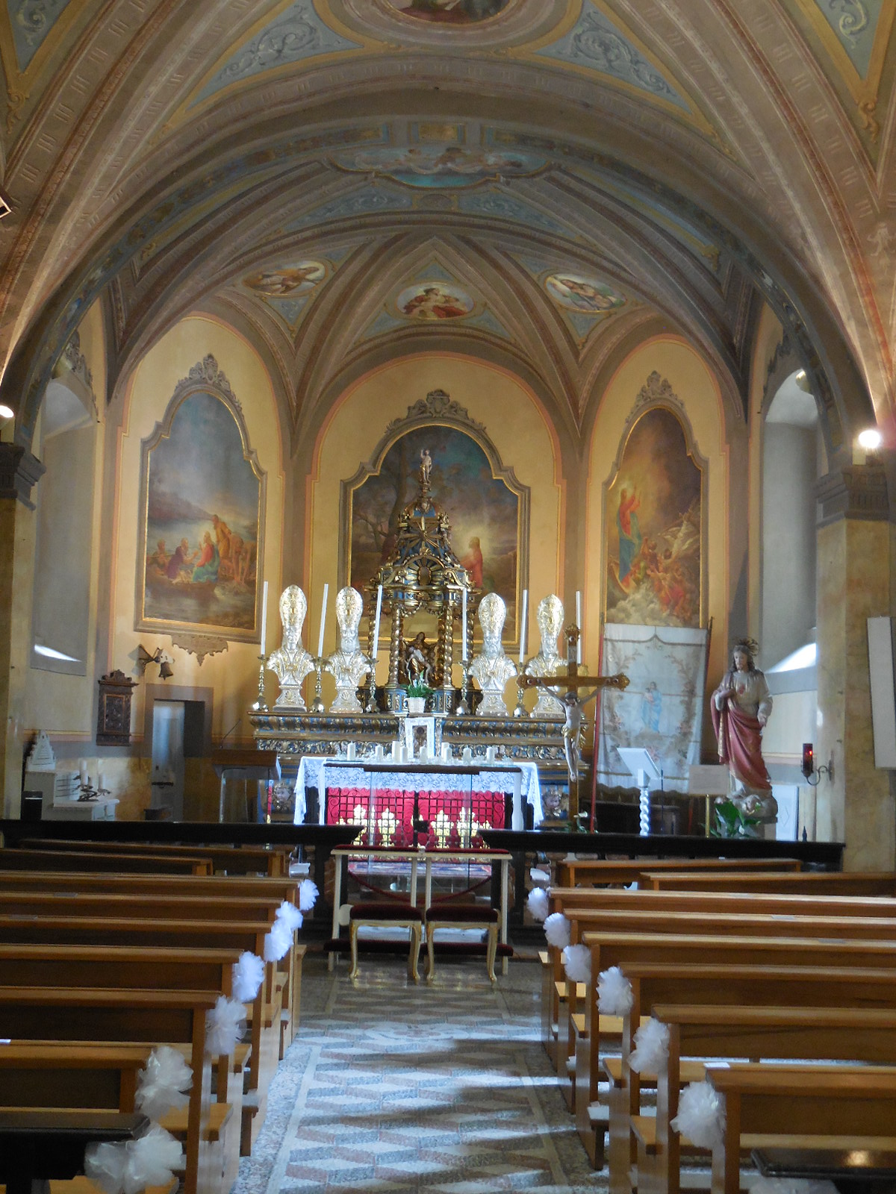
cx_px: 448
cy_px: 597
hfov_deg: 32.2
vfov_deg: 42.1
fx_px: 1553
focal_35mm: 45
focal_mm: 8.1
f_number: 4.2
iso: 450
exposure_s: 1/8
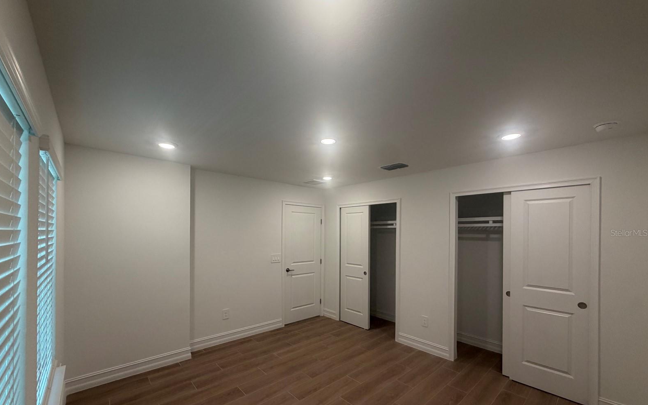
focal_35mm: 15
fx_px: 265
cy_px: 233
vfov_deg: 74.3
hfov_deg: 101.5
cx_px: 322
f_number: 2.2
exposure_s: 1/120
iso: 160
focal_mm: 2.22
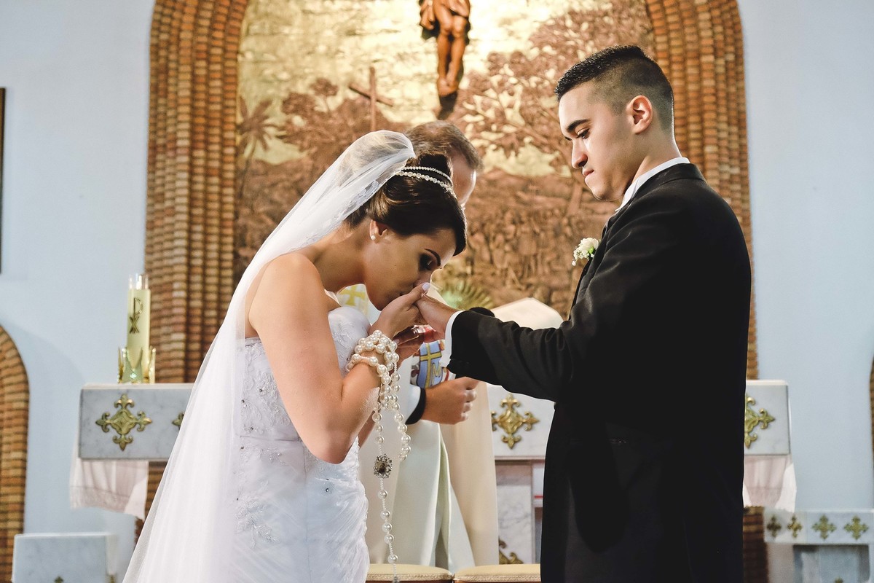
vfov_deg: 25.1
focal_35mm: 54
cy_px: 292
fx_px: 1311
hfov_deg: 36.9
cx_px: 437
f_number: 4
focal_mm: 35.8
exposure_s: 1/80
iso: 4000
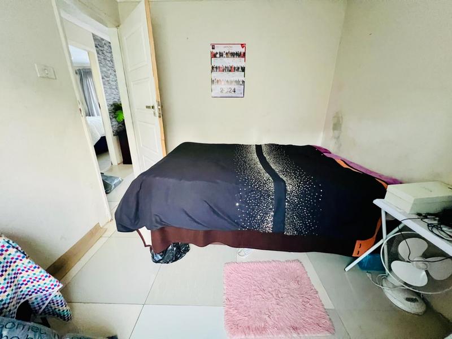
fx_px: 170
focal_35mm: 13
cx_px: 226
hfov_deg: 106.2
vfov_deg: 89.9
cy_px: 170
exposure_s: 1/43
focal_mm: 1.57
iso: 1000
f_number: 1.8
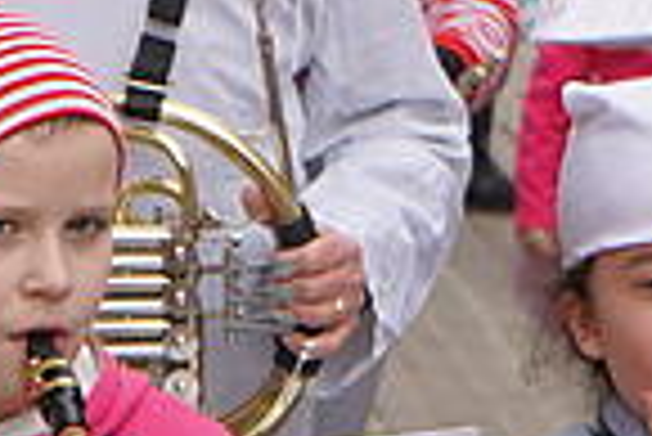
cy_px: -222
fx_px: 8194
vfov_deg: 3.0
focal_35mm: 452
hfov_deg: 4.6
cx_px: 169
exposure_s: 1/160
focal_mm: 70
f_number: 5.6
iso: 100
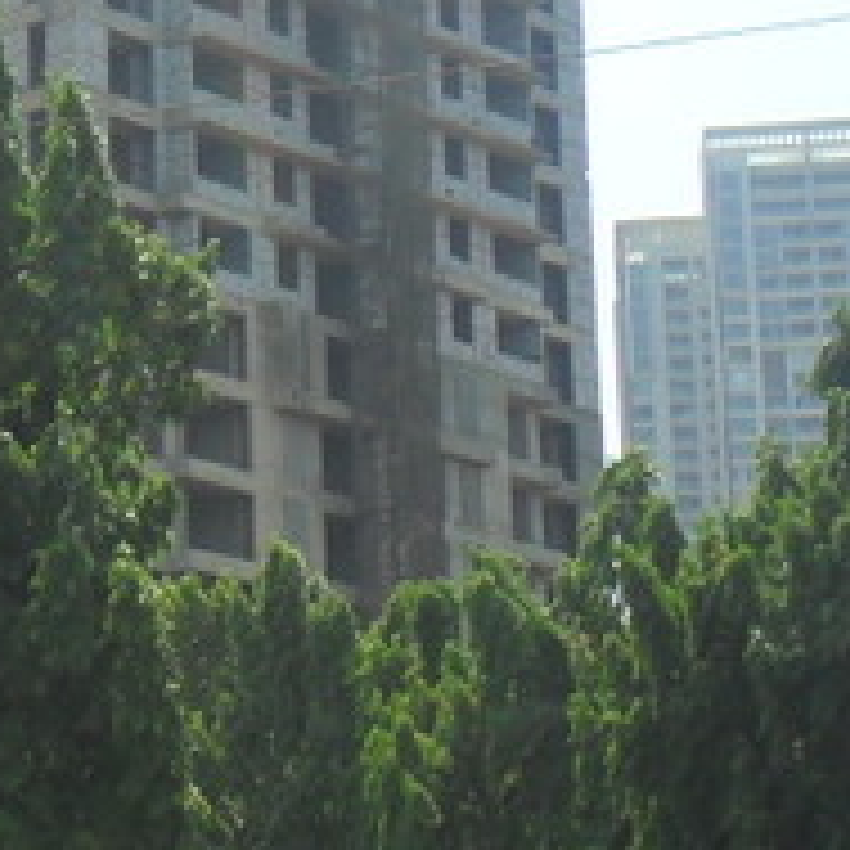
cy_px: 438
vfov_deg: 12.9
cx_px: -670
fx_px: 3750
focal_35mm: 135
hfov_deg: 11.9
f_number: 4
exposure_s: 1/500
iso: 100
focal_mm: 6.6
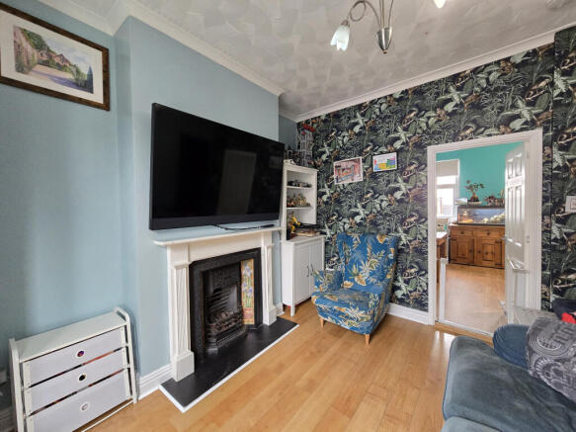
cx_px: 288
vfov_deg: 89.9
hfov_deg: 106.2
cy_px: 216
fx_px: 216
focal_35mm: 13
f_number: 2.2
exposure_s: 1/50
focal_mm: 2.2
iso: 400
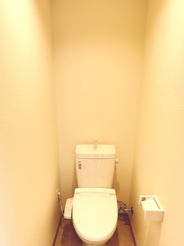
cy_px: 164
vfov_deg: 67.5
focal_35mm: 25
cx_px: 81
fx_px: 177
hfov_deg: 54.7
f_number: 2.2
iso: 200
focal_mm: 2.22
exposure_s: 1/60
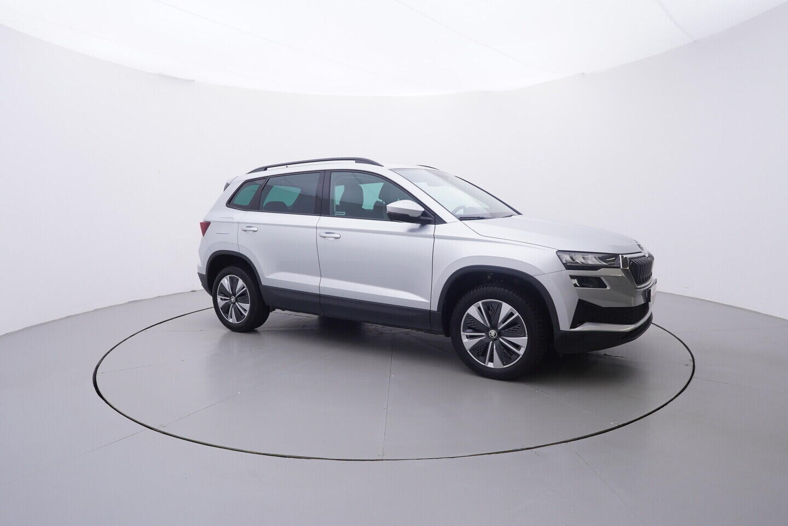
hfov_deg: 77.3
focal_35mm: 22
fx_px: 493
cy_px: 263
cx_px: 394
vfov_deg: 56.2
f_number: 5
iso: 200
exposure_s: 1/80
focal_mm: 15
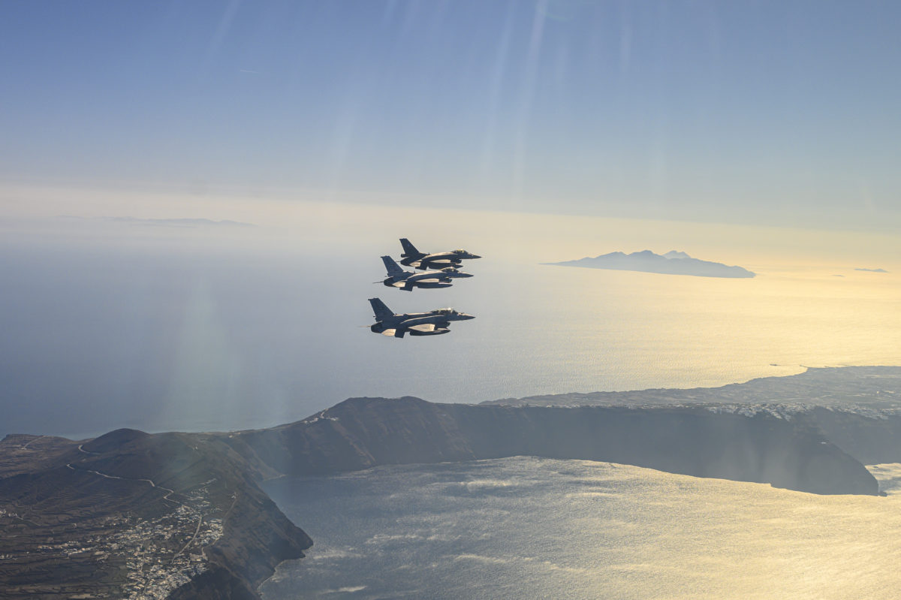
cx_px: 450
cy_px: 300
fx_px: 1301
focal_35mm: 52
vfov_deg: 26.0
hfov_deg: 38.2
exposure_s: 1/1000
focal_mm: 35
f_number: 6.3
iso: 200
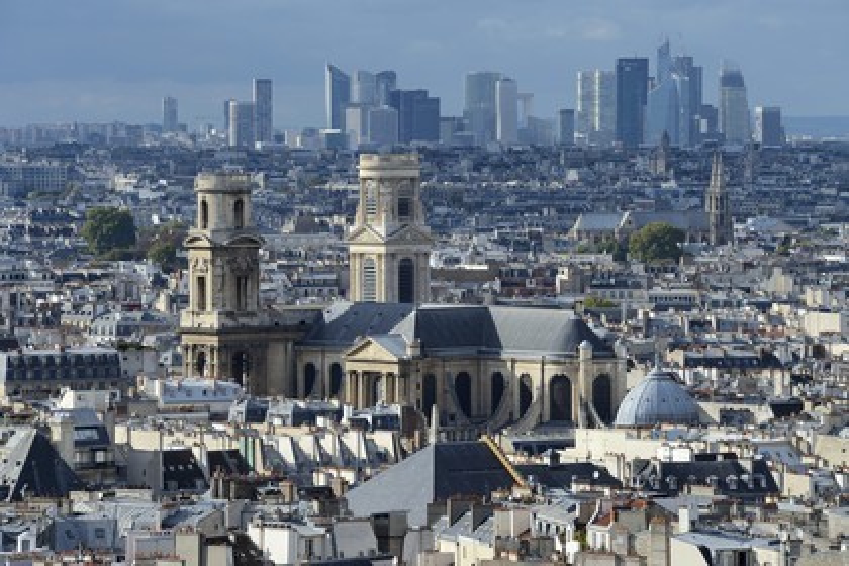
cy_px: 283
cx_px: 424
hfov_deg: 10.3
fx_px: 4716
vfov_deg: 6.9
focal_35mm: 200
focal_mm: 200
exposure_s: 1/250
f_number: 13
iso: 200
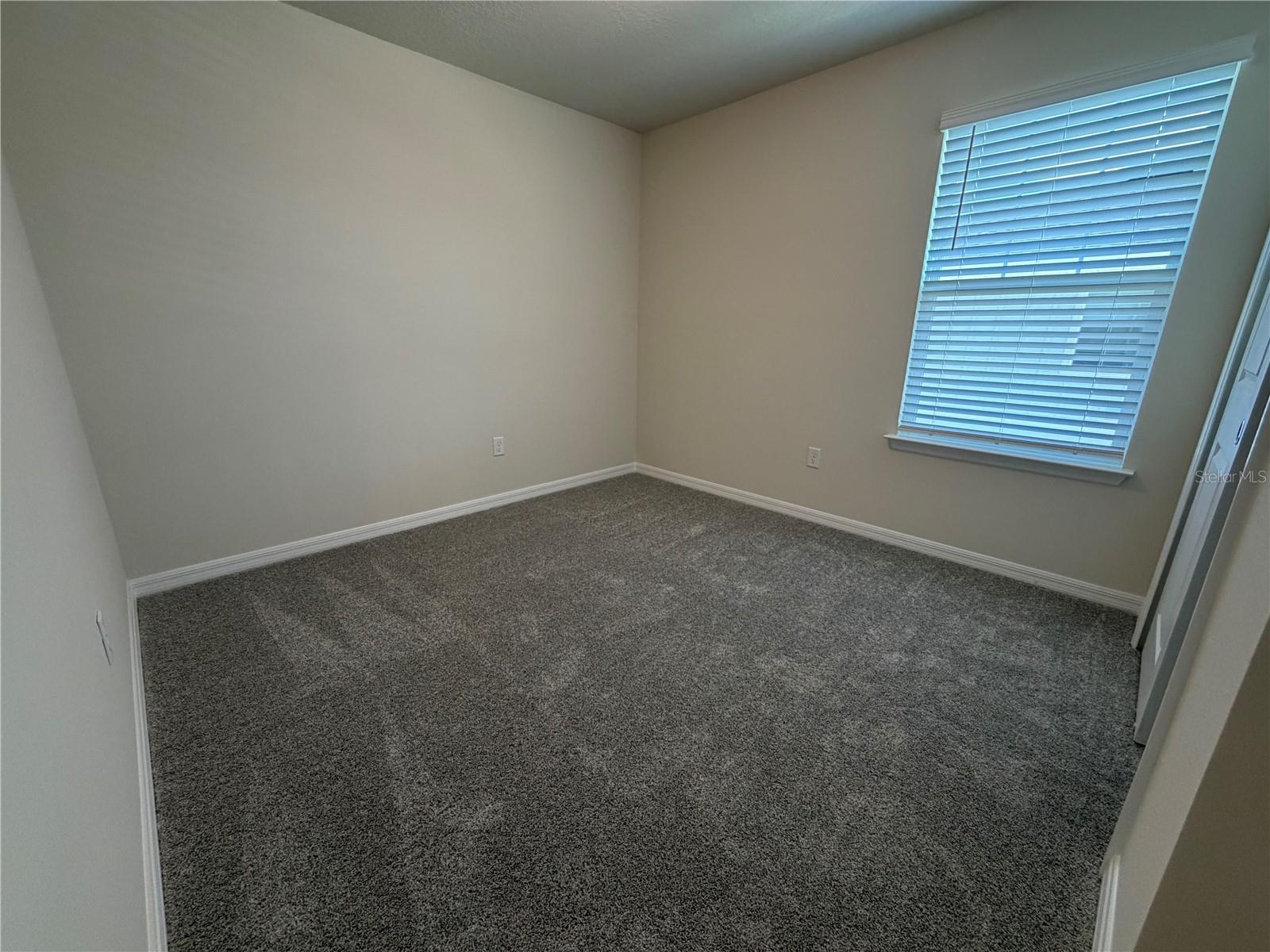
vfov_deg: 85.7
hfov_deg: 102.1
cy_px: 476
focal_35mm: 14
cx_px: 635
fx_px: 514
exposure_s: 1/120
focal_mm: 2.22
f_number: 2.2
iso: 250
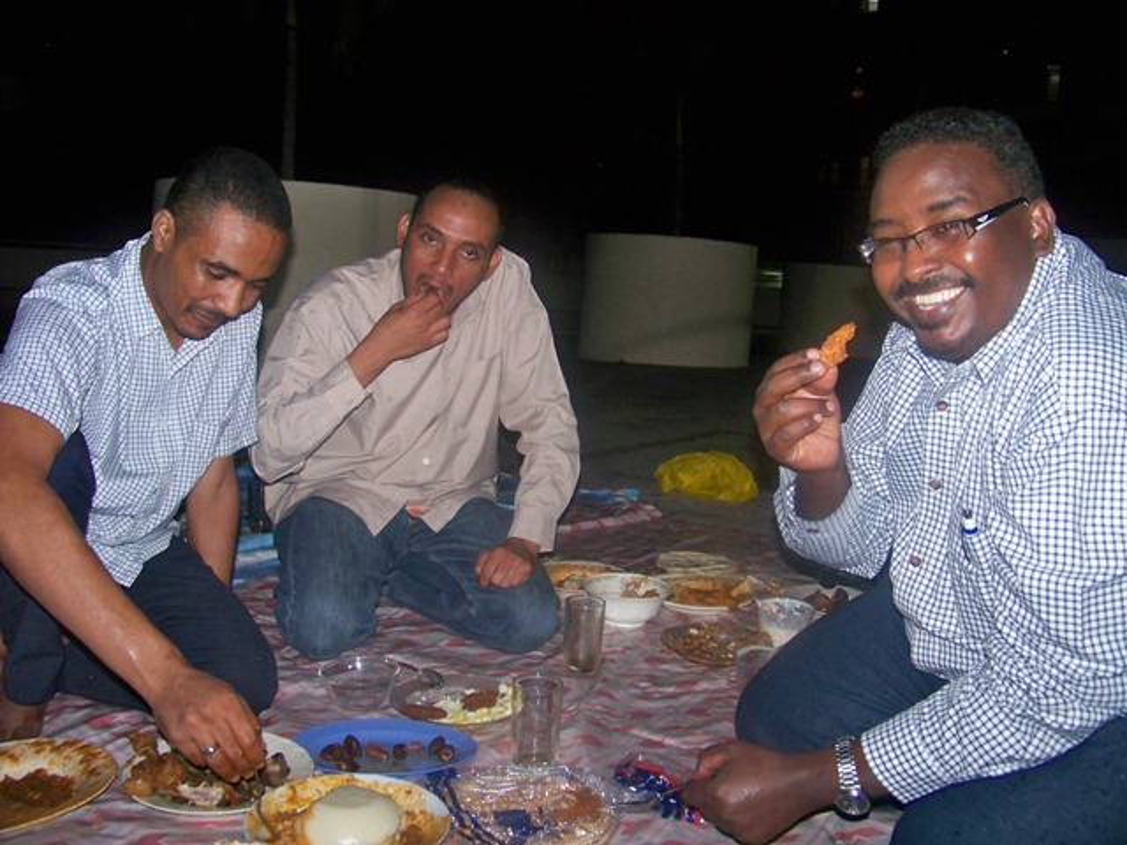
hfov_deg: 55.4
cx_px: 564
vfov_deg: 42.9
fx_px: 1074
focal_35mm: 33
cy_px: 422
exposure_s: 1/30
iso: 200
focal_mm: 5.85
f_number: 2.8
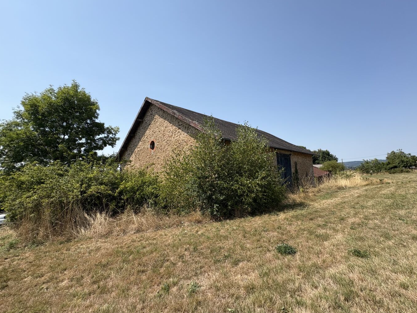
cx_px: 217
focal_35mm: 15
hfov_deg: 98.1
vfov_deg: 81.7
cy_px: 159
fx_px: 181
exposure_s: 1/1346
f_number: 2.2
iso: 40
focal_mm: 2.22
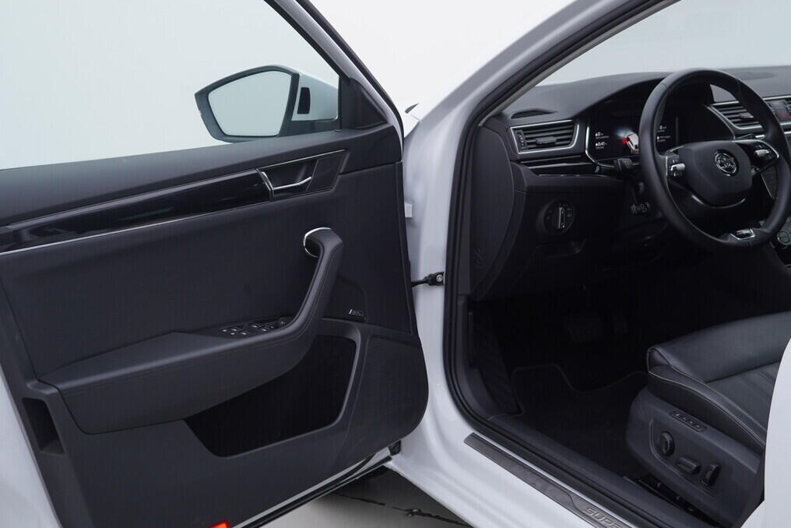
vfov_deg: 26.5
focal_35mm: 51
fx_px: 1121
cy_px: 266
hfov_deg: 38.8
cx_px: 436
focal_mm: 24
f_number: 4
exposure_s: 1/60
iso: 125
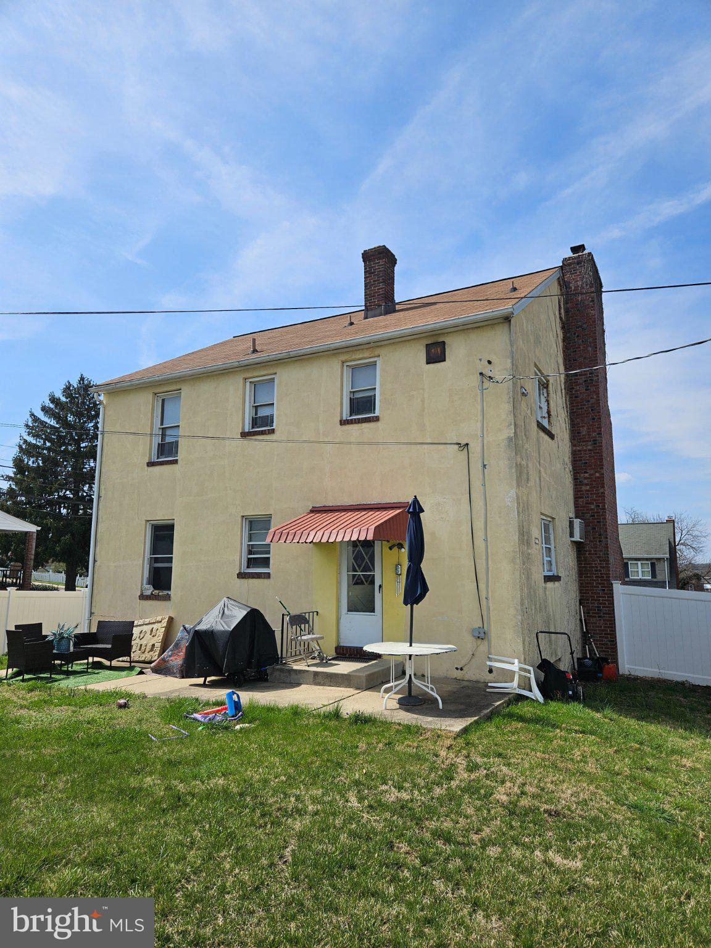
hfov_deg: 58.9
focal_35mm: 23
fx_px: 630
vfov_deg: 73.9
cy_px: 474
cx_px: 356
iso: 25
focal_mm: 5.4
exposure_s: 1/3026
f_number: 1.8
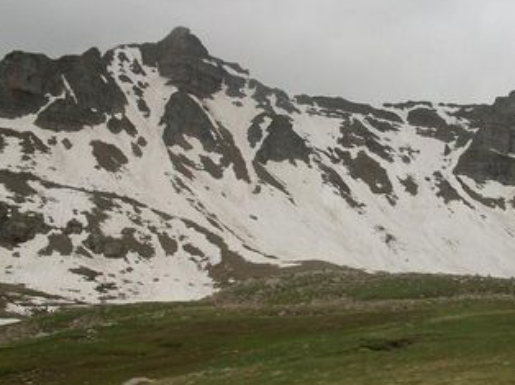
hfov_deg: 36.2
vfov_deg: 28.0
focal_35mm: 52
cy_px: 192
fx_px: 773
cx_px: 369
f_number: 5.5
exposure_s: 1/320
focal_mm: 5.7
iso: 80
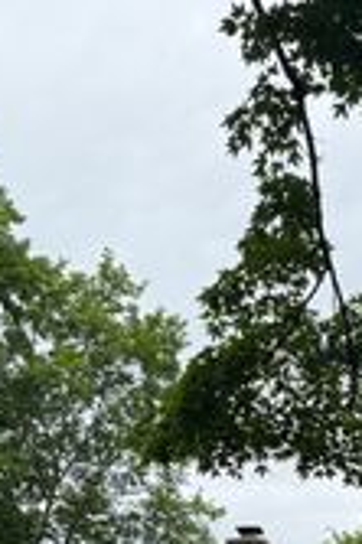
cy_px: 568
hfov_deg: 15.3
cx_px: 215
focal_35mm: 89
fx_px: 1345
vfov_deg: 21.9
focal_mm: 6.76
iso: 100
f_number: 1.78
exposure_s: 1/2232
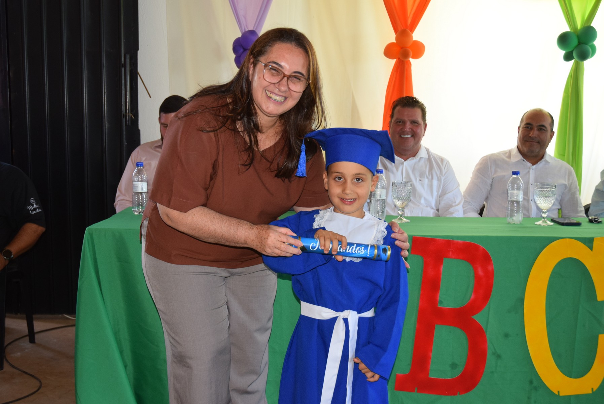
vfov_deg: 30.9
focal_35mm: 44
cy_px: 202
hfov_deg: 44.9
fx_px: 730
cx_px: 302
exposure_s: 1/100
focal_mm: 29
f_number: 5
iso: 800
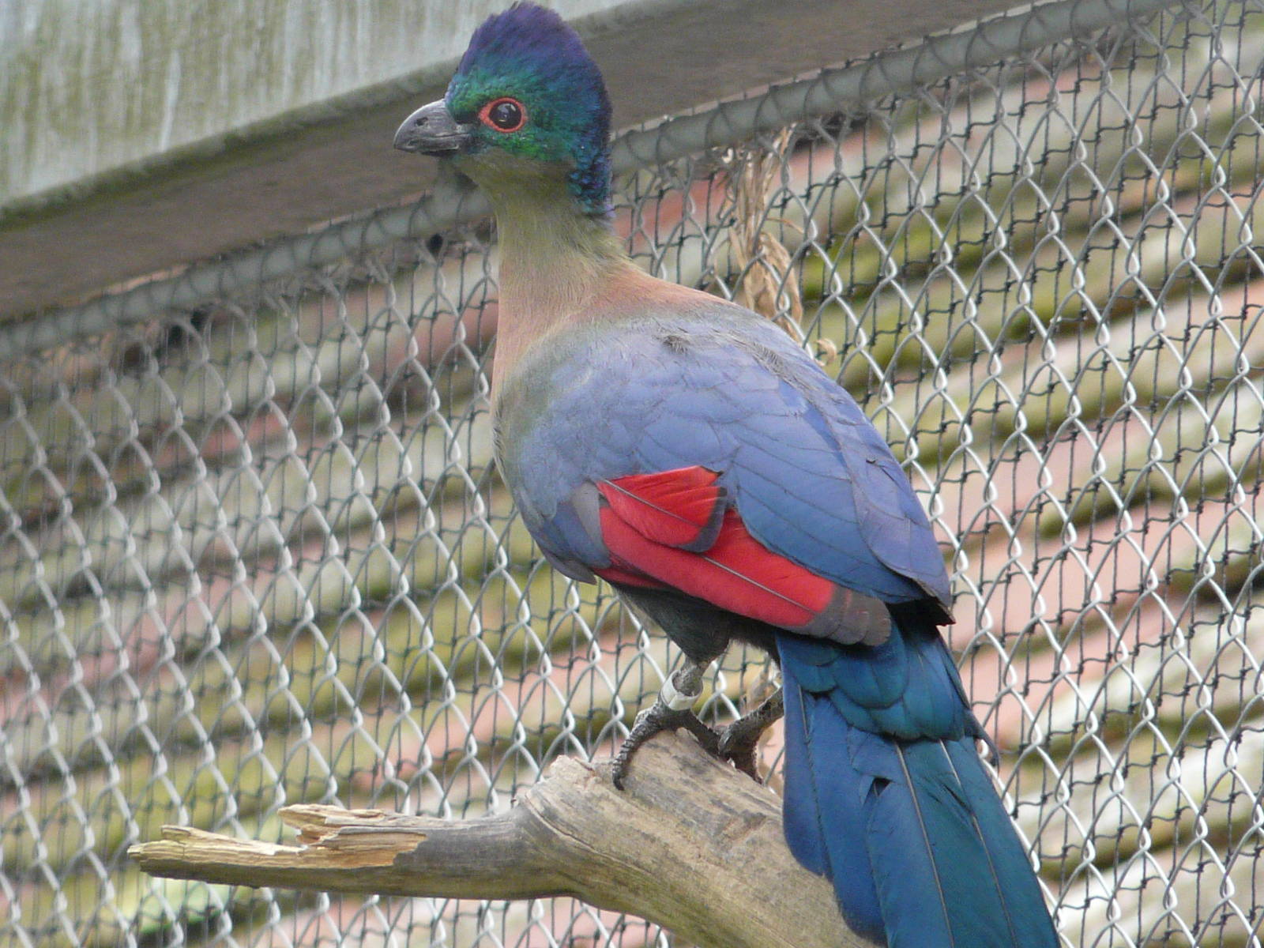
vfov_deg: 2.7
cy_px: 474
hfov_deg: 3.6
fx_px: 20375
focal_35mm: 558
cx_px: 632
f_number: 3.6
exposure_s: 1/125
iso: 200
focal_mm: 57.4
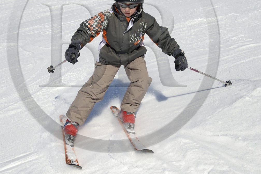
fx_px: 333
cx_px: 112
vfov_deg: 28.8
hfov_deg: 42.7
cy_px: 45
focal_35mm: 46
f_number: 10
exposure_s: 1/800
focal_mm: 29
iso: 200
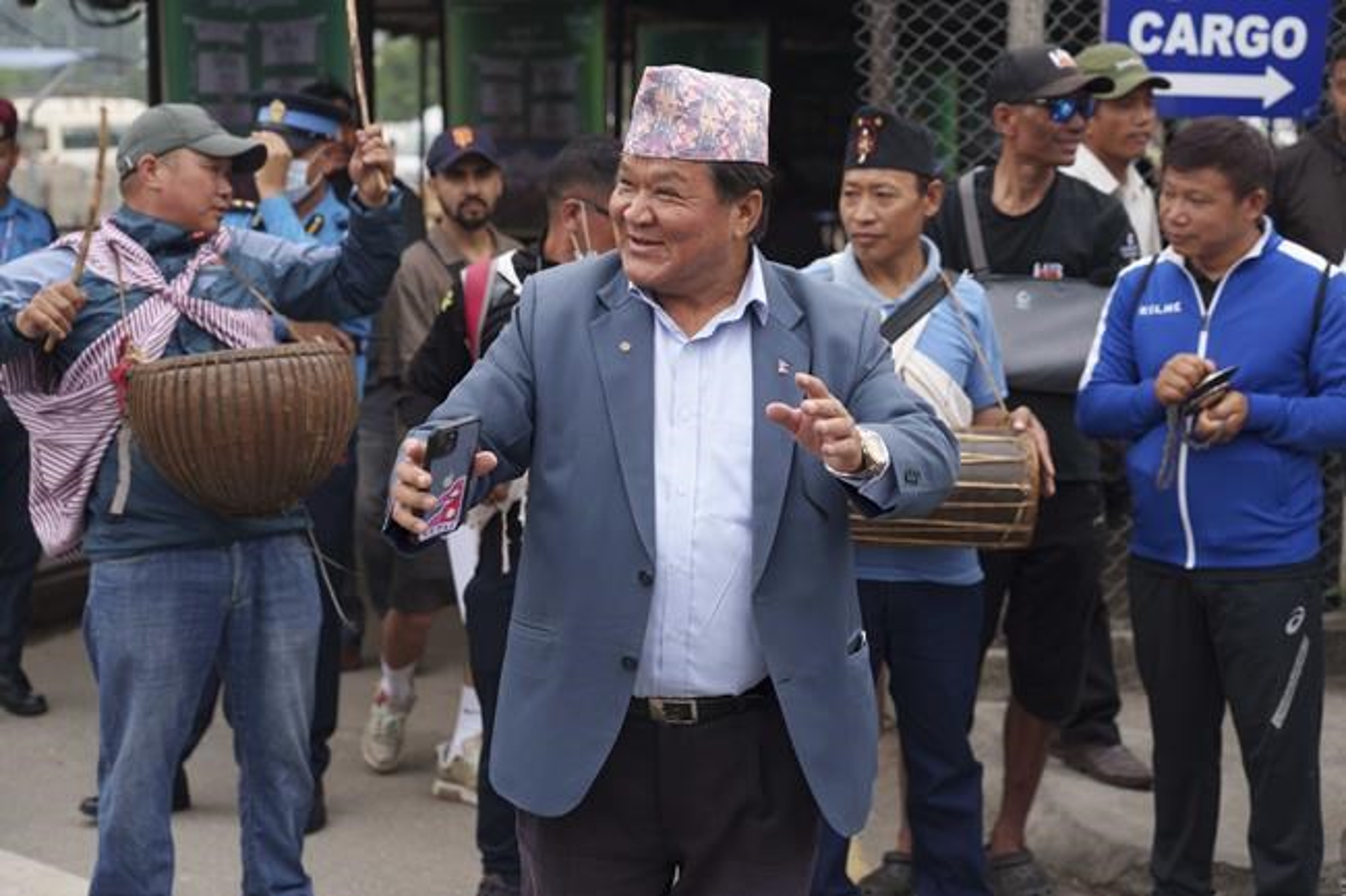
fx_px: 2243
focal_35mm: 60
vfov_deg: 22.6
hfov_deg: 33.4
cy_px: 448
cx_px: 673
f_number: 4
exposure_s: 1/1250
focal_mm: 60
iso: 800
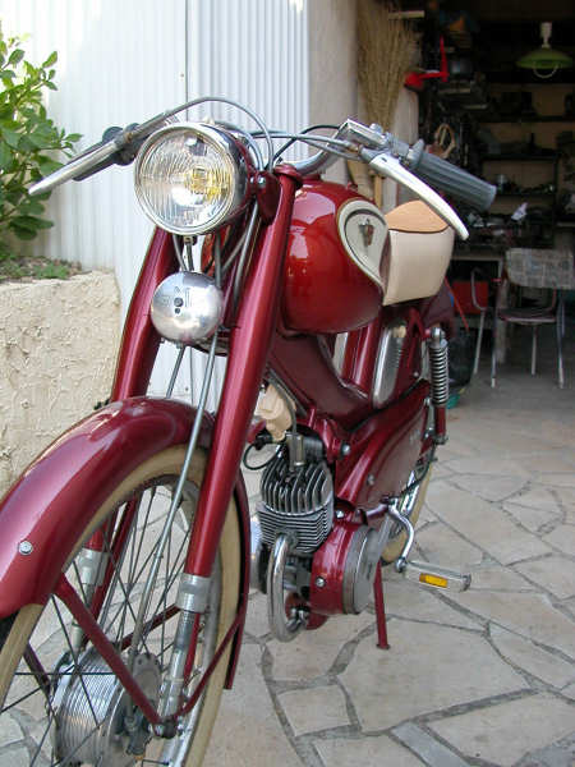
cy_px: 384
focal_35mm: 37
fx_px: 819
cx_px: 288
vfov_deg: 50.1
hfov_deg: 38.7
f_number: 2.7
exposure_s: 1/351
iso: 100
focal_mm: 5.6
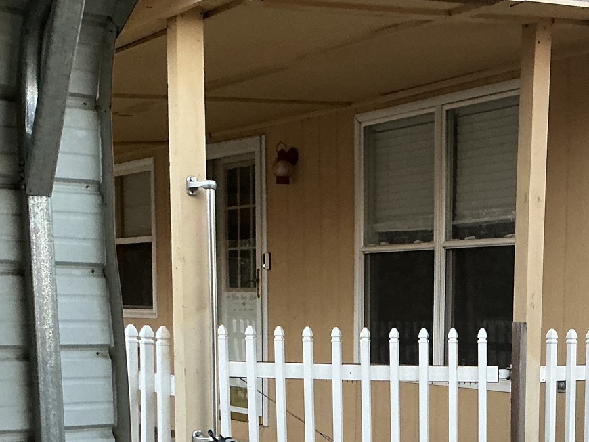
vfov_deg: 22.0
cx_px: 475
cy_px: 458
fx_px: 1089
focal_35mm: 64
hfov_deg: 29.5
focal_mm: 3
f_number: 1.8
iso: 160
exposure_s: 1/60
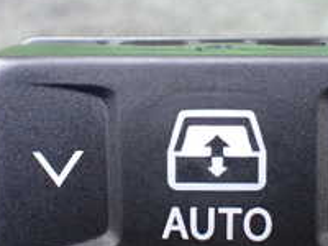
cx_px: 208
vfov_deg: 16.4
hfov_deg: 21.7
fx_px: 853
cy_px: 136
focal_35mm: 90
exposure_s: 1/40
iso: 800
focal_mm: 5.4
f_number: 2.3
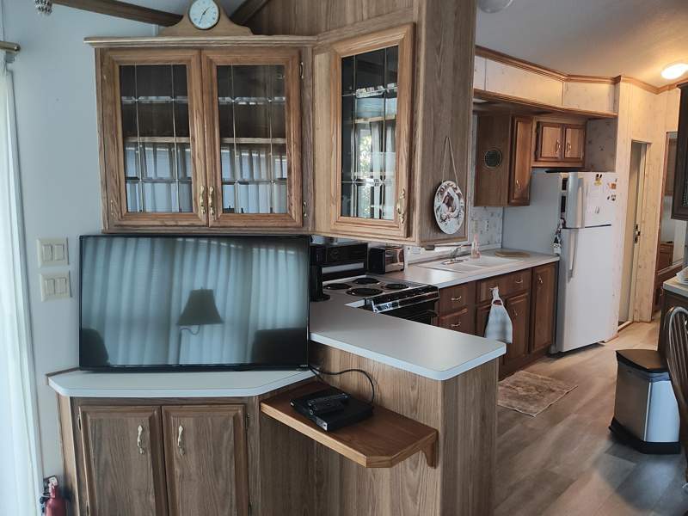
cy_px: 258
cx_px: 344
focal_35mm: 25
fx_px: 497
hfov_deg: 69.4
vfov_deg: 54.9
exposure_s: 1/24
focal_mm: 4.15
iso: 382
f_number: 1.5
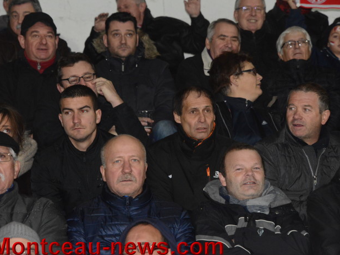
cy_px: 128
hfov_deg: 12.5
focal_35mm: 158
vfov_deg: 9.4
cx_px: 182
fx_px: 1551
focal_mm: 145
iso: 6400
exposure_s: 1/160
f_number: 8
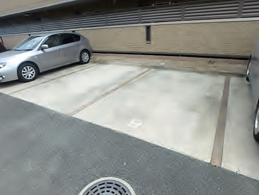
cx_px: 130
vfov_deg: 63.4
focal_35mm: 21
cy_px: 98
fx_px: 157
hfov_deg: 79.0
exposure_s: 1/400
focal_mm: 3.7
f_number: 3.5
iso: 125
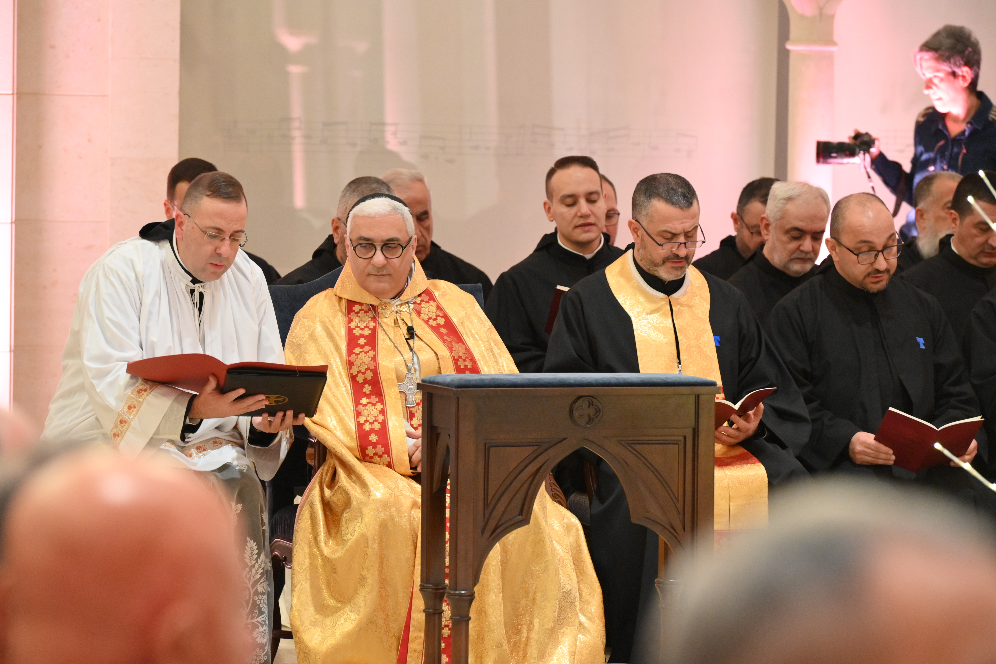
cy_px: 332
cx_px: 498
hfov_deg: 10.3
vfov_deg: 6.9
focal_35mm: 200
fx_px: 5531
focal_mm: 200
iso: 5000
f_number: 5.6
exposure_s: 1/125
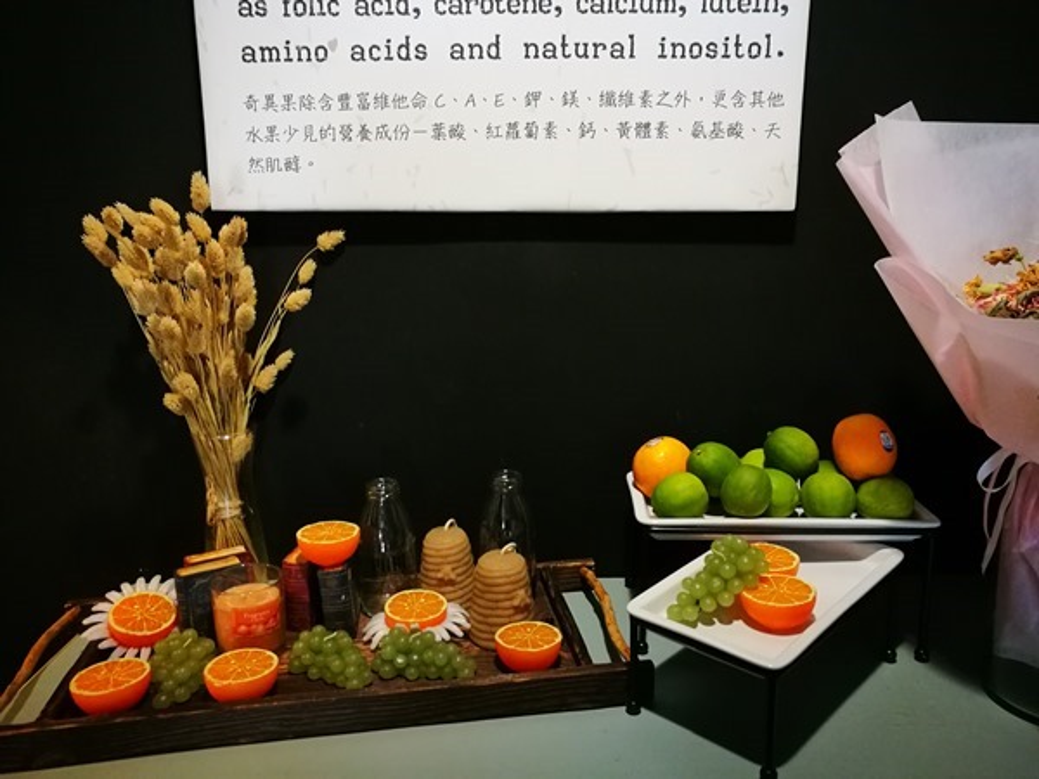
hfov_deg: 65.3
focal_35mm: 27
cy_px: 390
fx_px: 810
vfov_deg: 51.4
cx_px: 520
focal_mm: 4.5
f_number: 2.2
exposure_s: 1/20
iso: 640
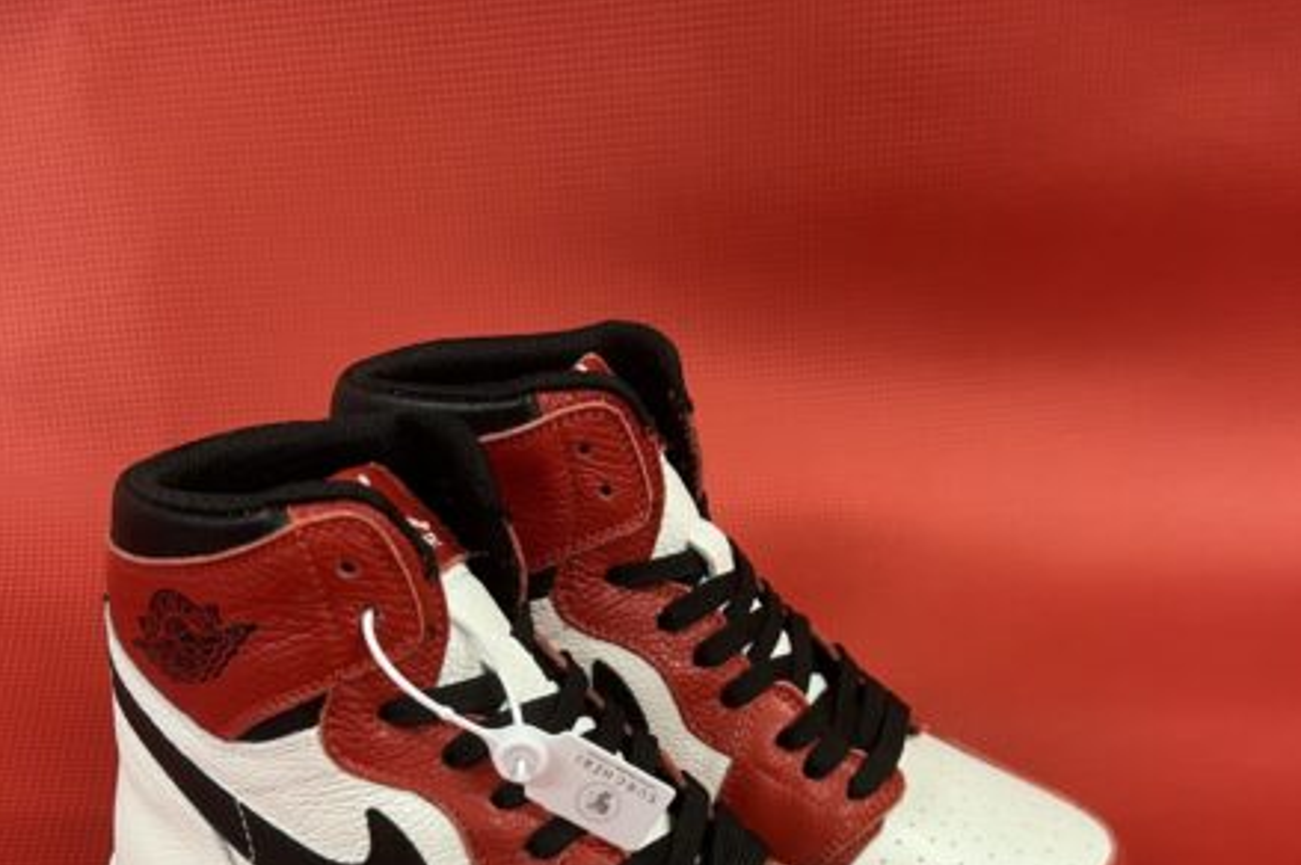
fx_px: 1336
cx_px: 658
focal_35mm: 37
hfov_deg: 51.9
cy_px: 865
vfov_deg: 32.9
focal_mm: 5.7
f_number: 1.5
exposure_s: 1/50
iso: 125
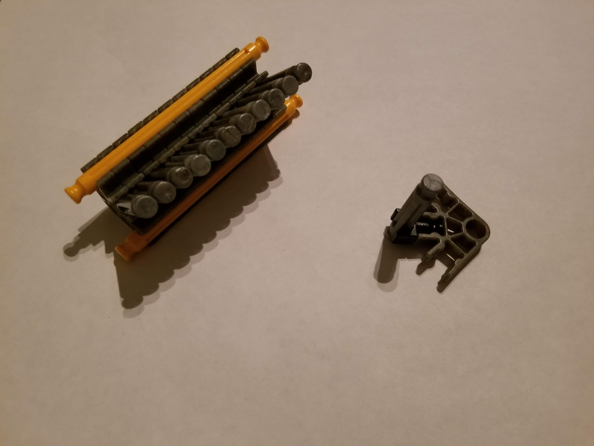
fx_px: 446
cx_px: 297
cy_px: 223
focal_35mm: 26
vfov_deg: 53.1
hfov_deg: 67.3
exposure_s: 1/10
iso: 250
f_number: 1.7
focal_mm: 4.25
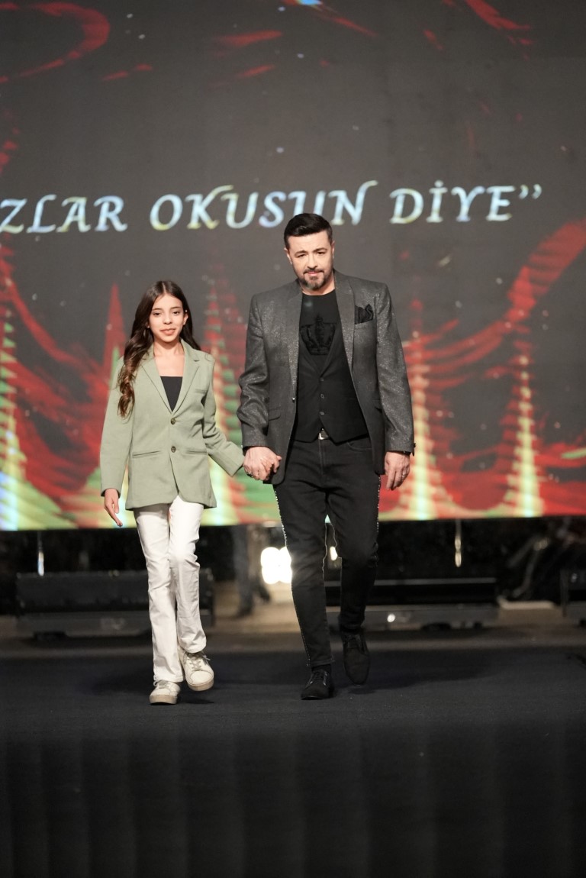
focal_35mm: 184
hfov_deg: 7.5
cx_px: 293
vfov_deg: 11.2
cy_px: 439
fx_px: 4484
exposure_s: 1/2500
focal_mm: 183.9
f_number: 3.2
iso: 12800
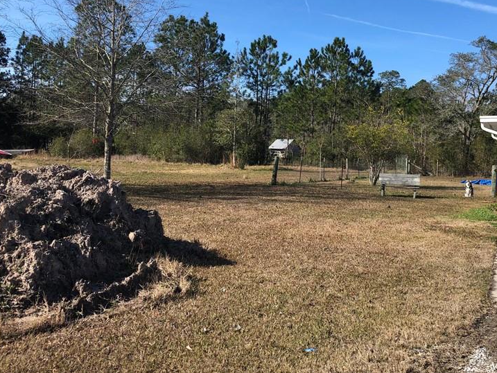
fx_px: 574
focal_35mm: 40
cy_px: 148
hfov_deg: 46.3
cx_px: 314
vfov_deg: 35.8
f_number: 1.8
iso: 20
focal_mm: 3.99
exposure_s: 1/1499
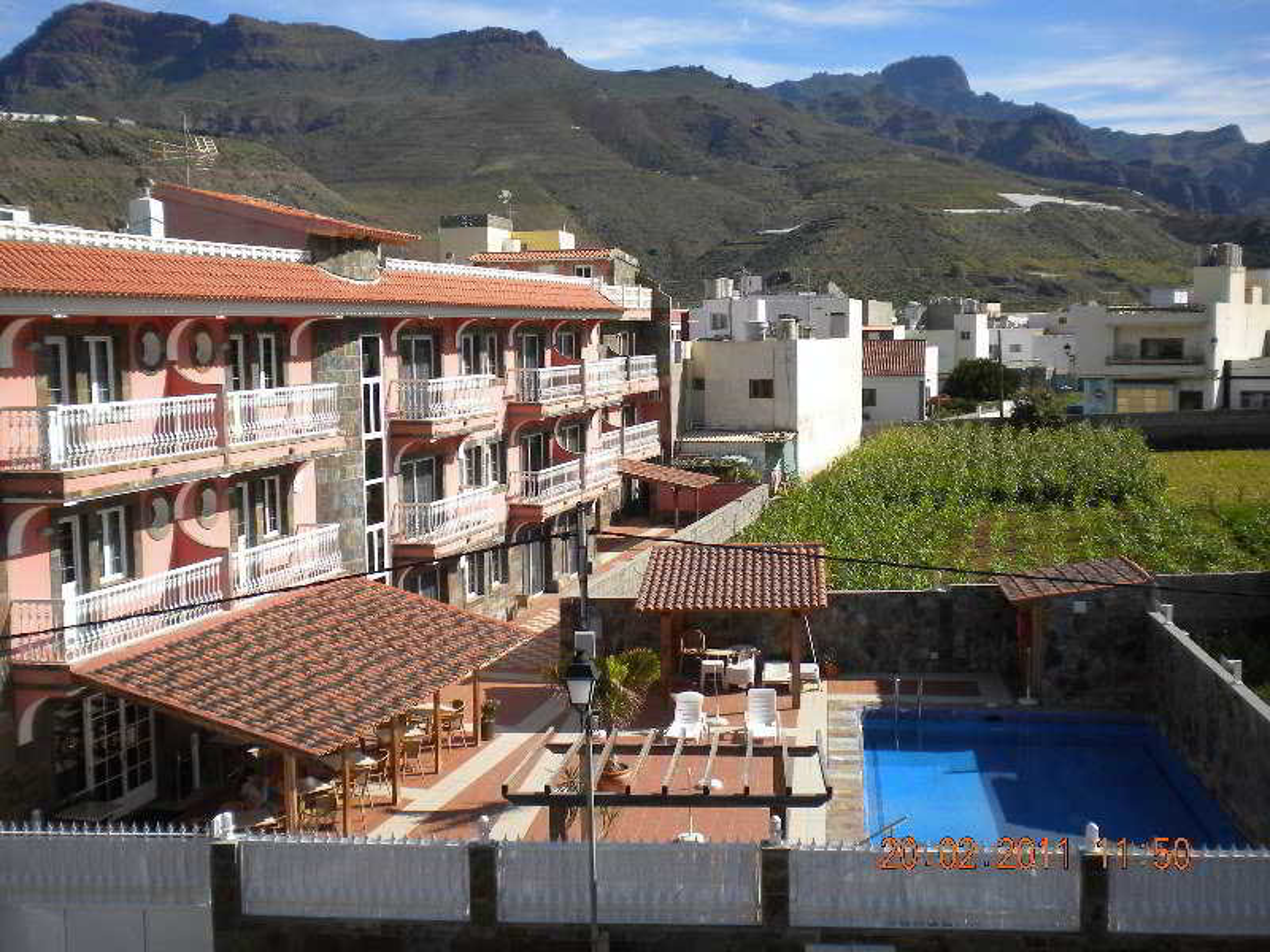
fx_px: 1504
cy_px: 476
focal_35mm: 41
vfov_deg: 35.1
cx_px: 635
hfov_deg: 45.8
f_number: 4.9
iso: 80
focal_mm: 7.4
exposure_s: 1/530
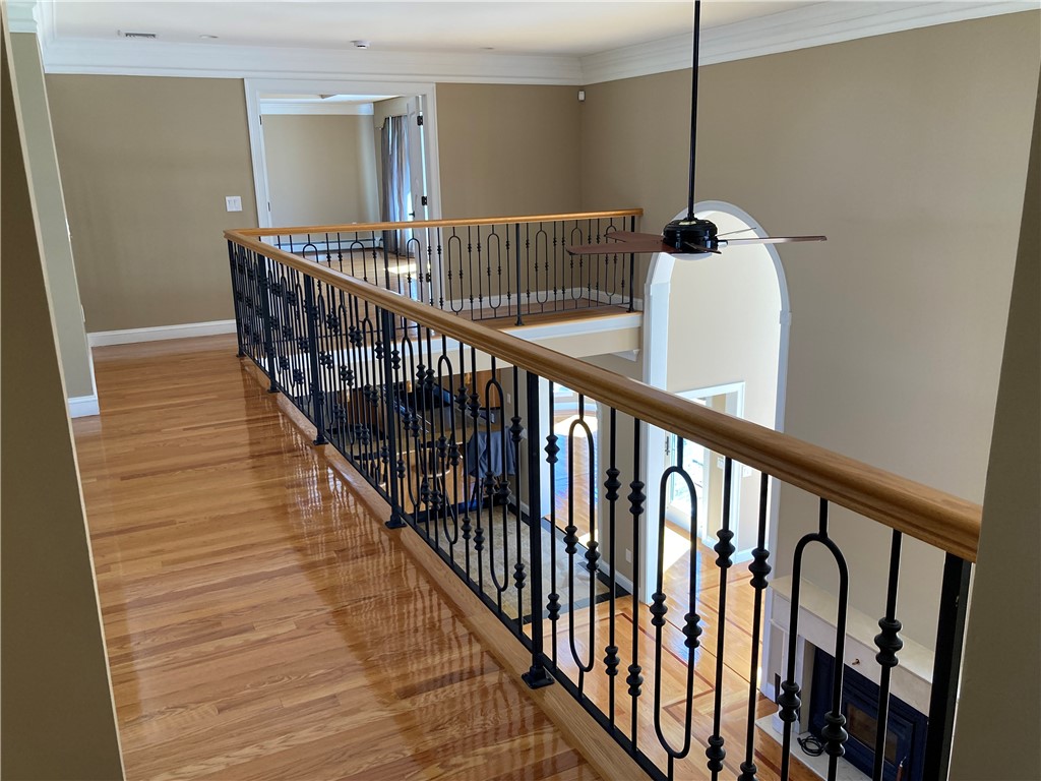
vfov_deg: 49.7
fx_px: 842
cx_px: 520
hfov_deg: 63.4
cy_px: 390
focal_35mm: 28
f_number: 1.8
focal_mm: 3.99
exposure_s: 1/81
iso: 80
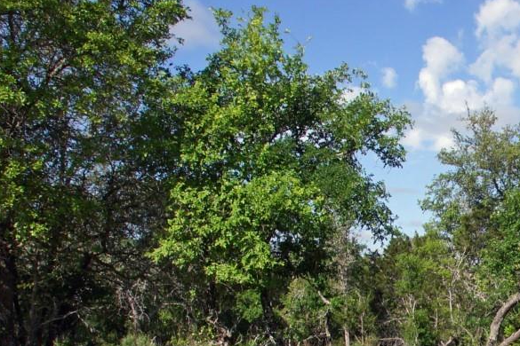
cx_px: 618
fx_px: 834
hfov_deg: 29.8
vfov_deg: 22.6
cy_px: 346
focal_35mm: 58
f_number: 7.1
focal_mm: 11
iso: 100
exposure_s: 1/500
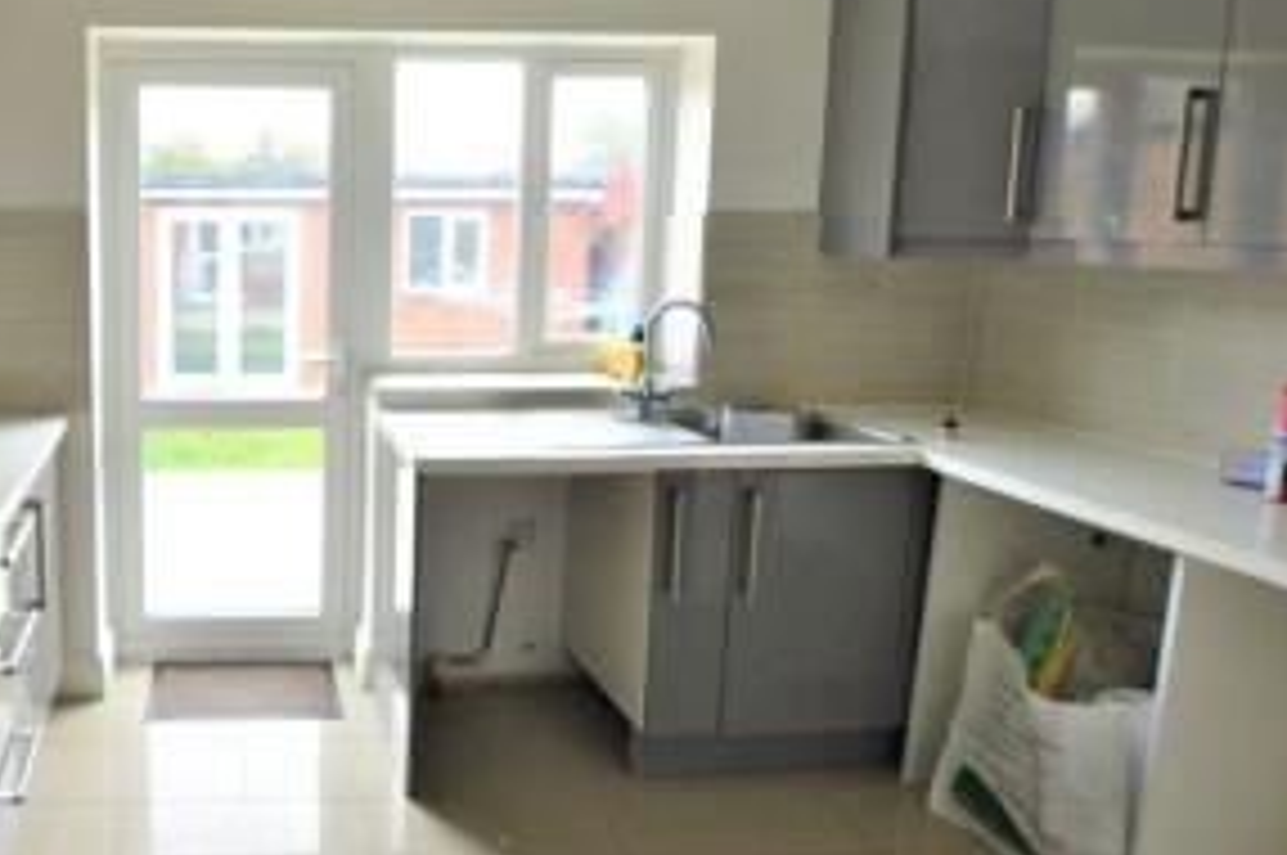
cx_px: 274
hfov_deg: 65.7
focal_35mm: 25
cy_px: 353
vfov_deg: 50.9
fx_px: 893
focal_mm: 10
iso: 400
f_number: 4.5
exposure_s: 1/80
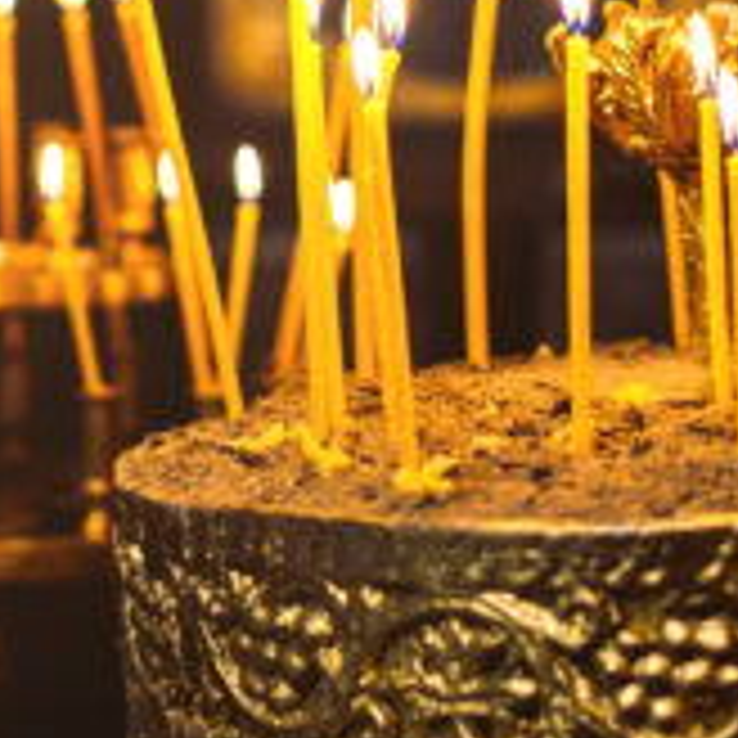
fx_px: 3039
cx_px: 180
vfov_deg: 13.7
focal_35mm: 126
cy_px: 40
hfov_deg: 13.8
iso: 320
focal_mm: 35
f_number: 2
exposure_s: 1/60
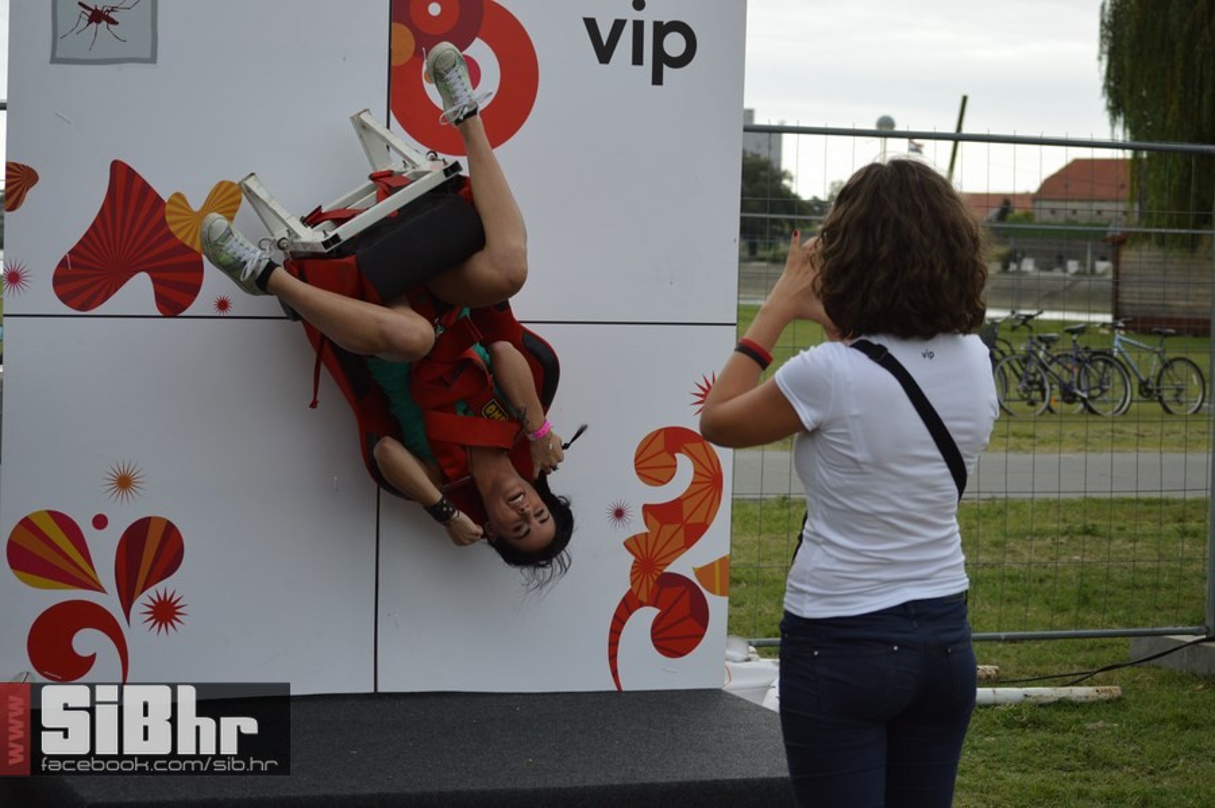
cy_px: 404
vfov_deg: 16.5
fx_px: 2781
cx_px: 608
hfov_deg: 24.6
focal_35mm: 82
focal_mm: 55
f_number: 5
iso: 400
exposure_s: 1/500
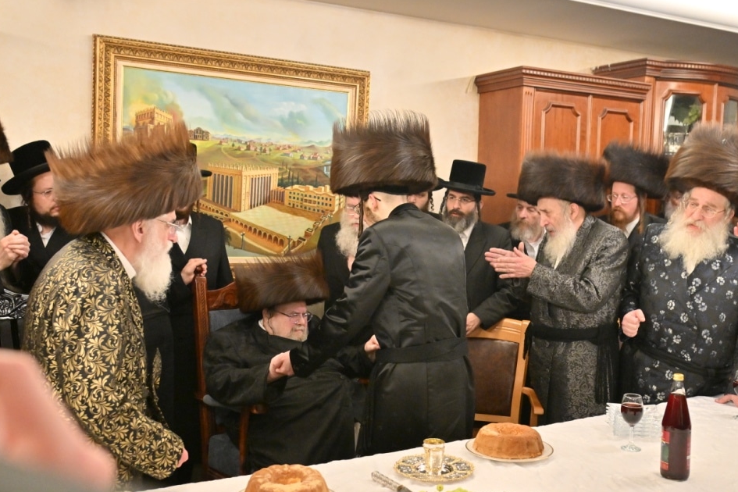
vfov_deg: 34.2
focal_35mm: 39
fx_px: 799
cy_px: 263
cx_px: 379
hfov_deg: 49.5
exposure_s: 1/250
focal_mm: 24
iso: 1600
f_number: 4
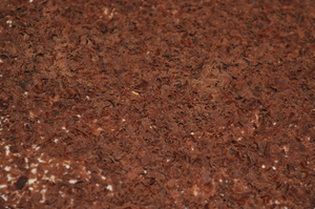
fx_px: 1083
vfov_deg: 11.0
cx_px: 170
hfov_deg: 16.6
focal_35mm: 124
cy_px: 107
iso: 640
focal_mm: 45
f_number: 5.3
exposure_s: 1/60
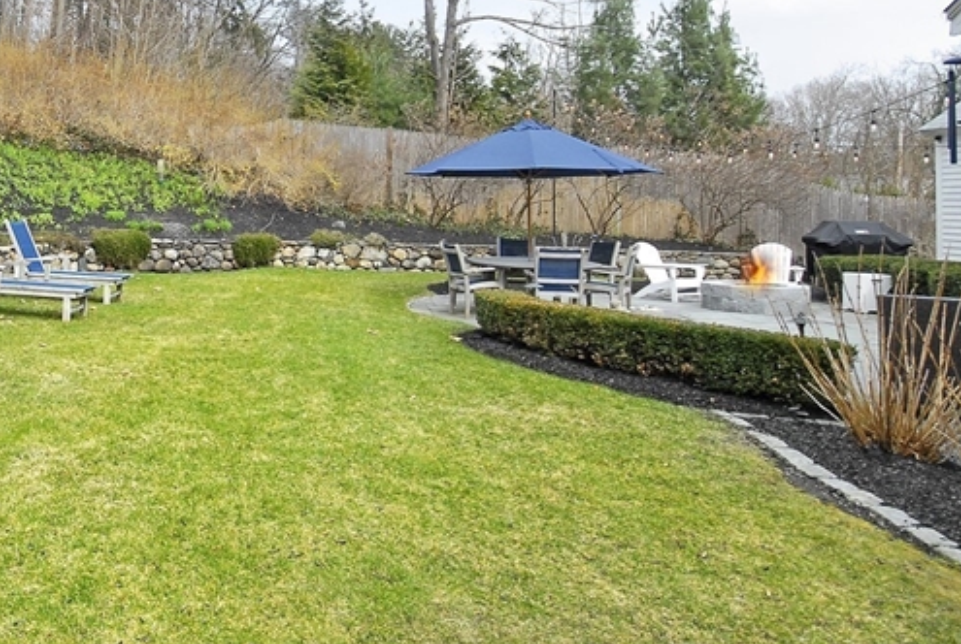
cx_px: 144
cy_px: 198
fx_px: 829
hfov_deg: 54.4
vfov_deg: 41.7
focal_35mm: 31
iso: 400
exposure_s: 1/200
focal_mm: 10
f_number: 7.1
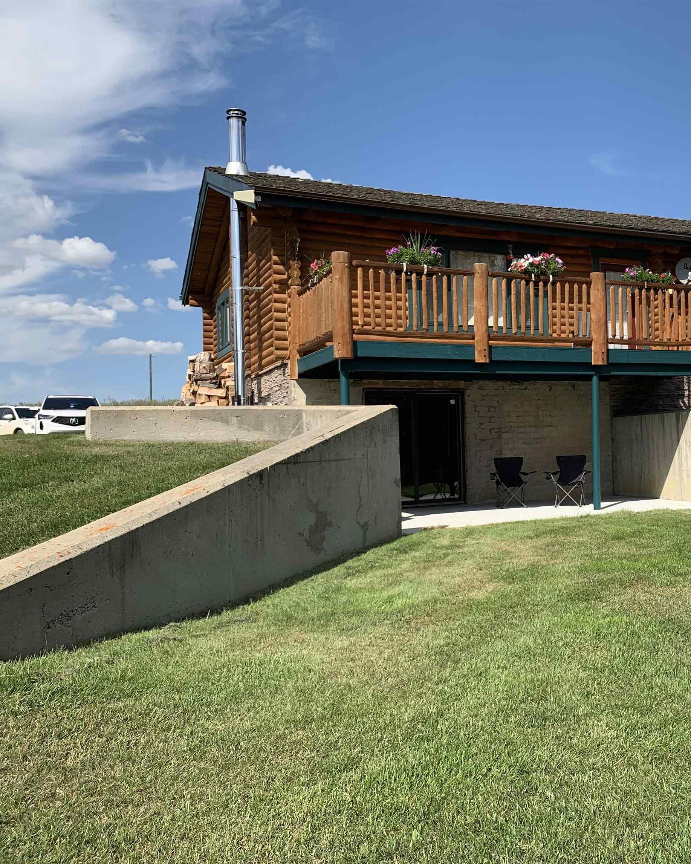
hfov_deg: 41.8
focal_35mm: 34
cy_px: 433
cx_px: 532
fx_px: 869
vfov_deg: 52.8
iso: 25
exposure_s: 1/2033
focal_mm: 4.25
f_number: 1.8
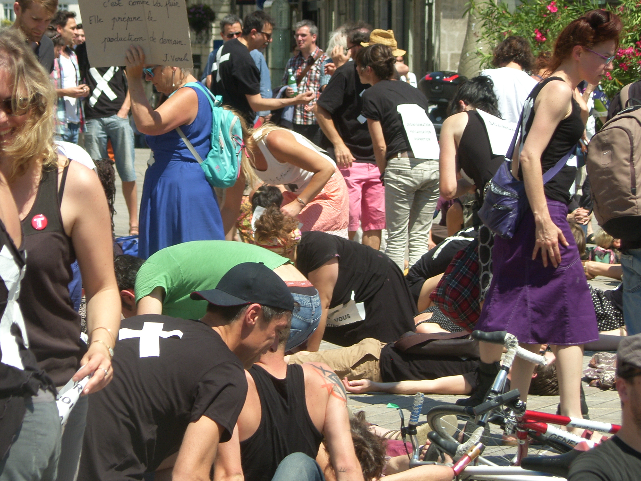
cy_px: 253
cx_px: 258
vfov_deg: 8.9
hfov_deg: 11.8
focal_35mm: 167
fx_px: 3092
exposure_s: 1/1000
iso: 50
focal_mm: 34.8
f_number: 3.5
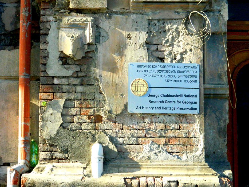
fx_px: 647
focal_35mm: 90
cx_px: 103
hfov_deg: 21.7
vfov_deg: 16.4
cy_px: 83
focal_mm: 12.6
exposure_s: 1/400
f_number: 4
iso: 200
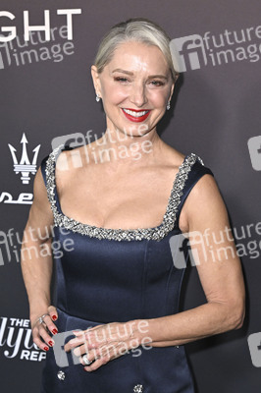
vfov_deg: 23.1
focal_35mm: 88
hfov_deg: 15.5
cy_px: 196
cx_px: 130
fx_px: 959
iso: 2000
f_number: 5.6
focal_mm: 59
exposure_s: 1/320
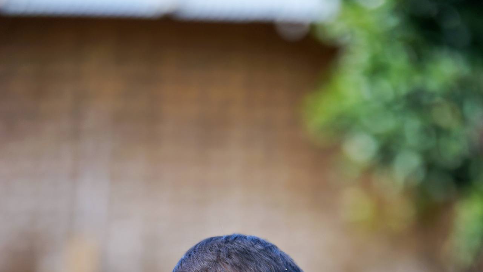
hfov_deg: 6.0
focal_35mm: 362
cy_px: 343
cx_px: 242
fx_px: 4636
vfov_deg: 3.4
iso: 160
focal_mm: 230
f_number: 5.6
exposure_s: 1/250
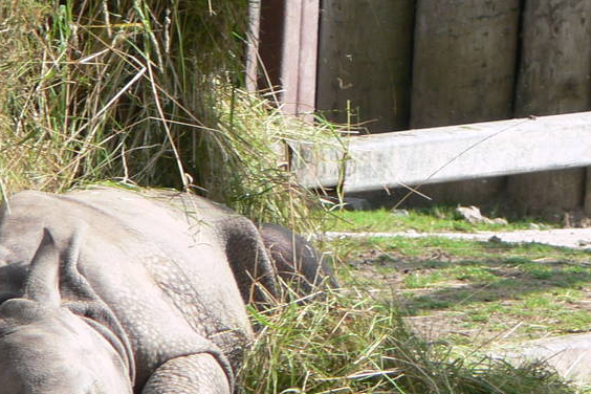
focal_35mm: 1225
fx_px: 20109
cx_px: 372
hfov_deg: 1.7
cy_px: 24
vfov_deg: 1.1
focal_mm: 87.7
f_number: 5.6
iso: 80
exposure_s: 1/160
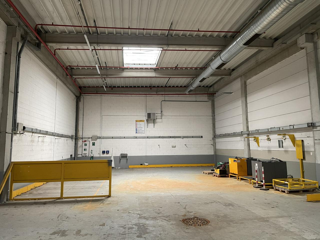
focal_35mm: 26
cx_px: 160
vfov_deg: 53.1
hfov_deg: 67.3
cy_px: 120
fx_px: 240
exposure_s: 1/60
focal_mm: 4.2
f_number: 1.6
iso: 400
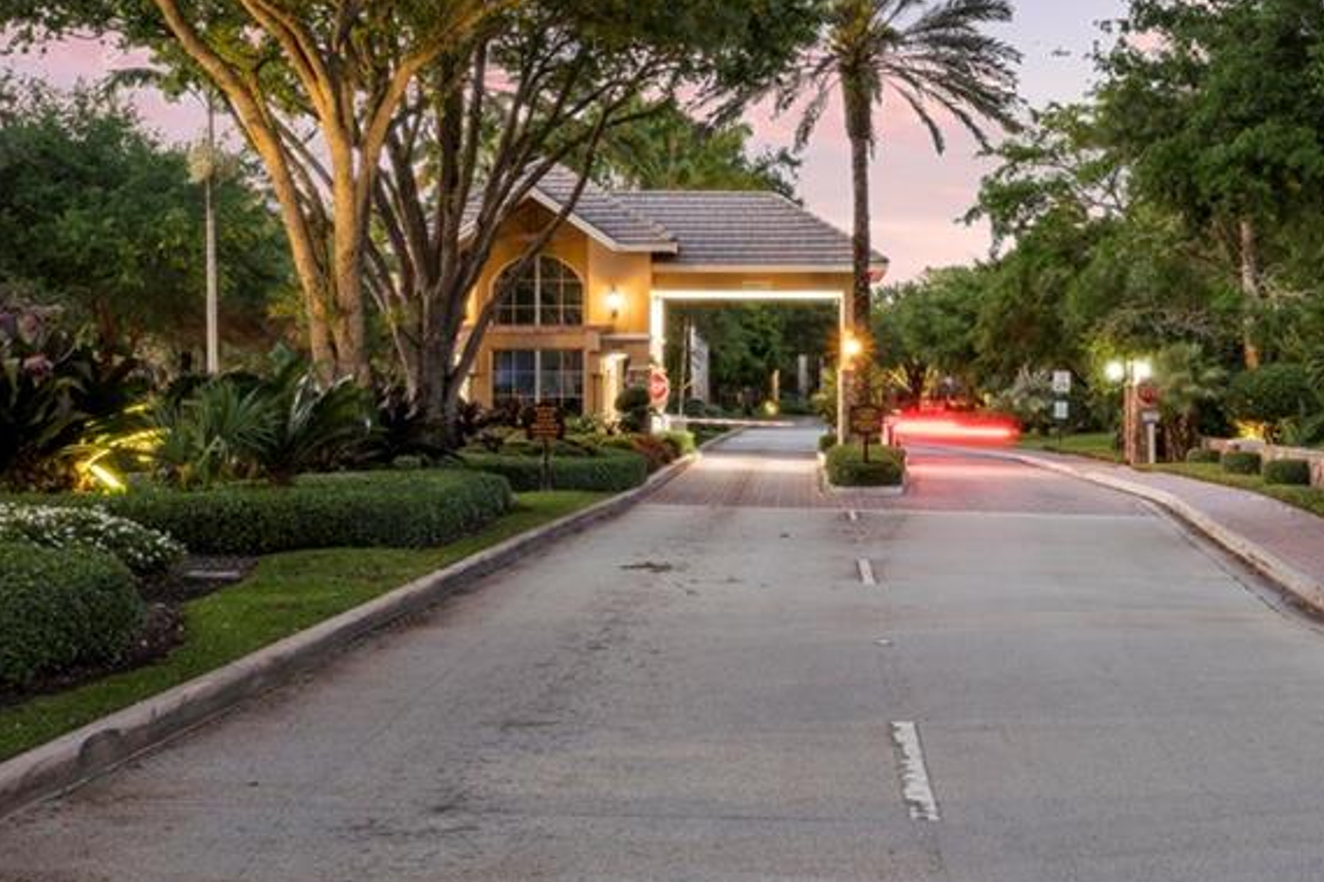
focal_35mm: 63
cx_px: 854
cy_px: 363
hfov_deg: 31.7
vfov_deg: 21.5
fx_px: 2316
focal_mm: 35
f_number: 8
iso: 640
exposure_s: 1/1.43
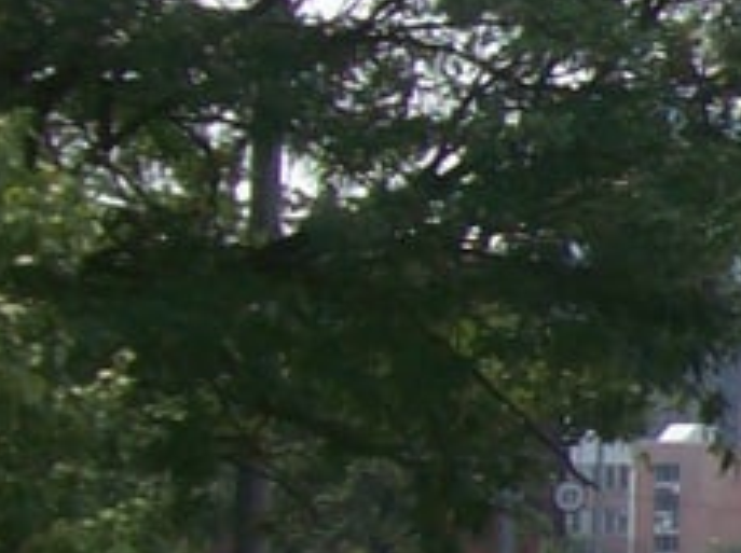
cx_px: 2089
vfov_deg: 7.0
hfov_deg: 8.2
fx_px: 4488
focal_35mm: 210
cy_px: 495
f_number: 4.8
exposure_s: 1/479
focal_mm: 6
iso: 80
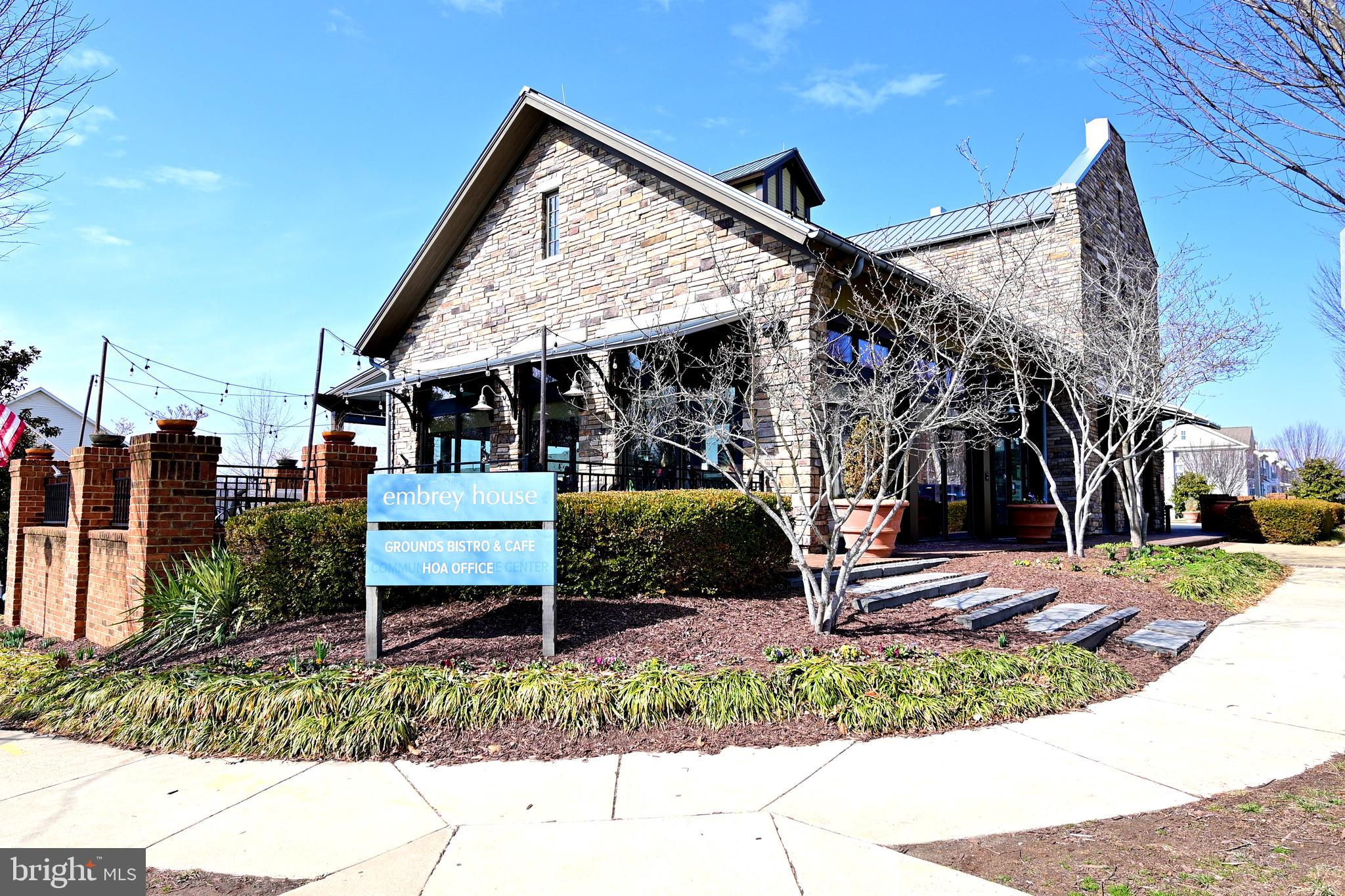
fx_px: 784
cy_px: 448
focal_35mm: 21
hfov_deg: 81.2
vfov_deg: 59.5
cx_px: 672
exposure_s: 1/640
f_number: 4.5
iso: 100
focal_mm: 14
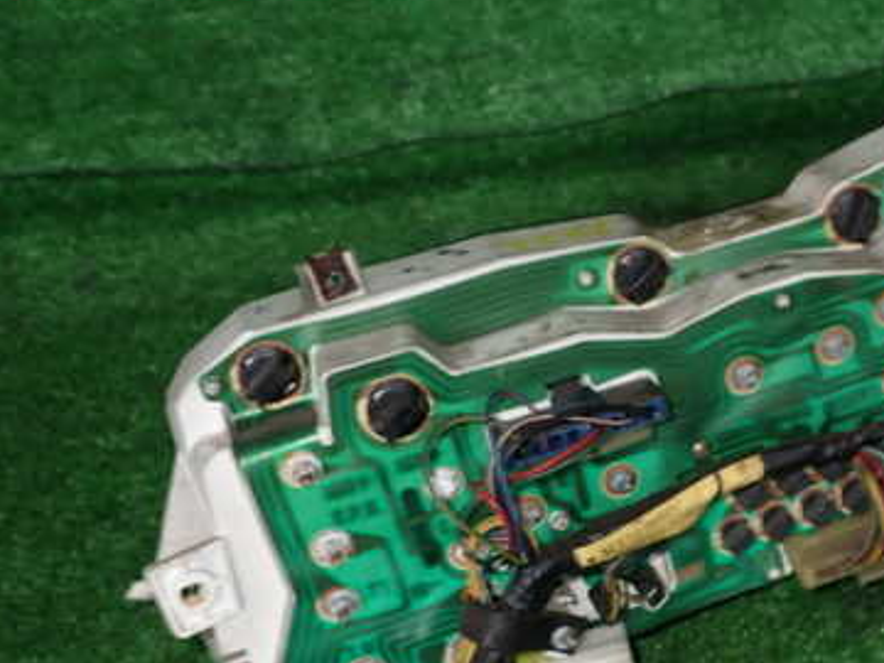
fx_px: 1277
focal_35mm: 50
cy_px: 494
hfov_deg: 36.8
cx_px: 715
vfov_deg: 28.7
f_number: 6.3
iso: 160
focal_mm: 5.4
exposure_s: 1/30
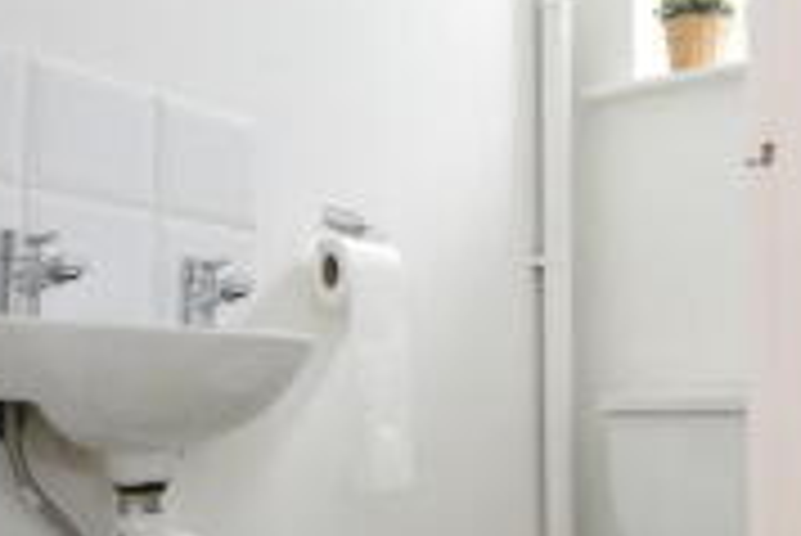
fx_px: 891
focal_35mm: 40
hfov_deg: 42.3
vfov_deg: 32.9
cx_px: 788
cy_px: 399
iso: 1600
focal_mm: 10
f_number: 5.6
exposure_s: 1/60
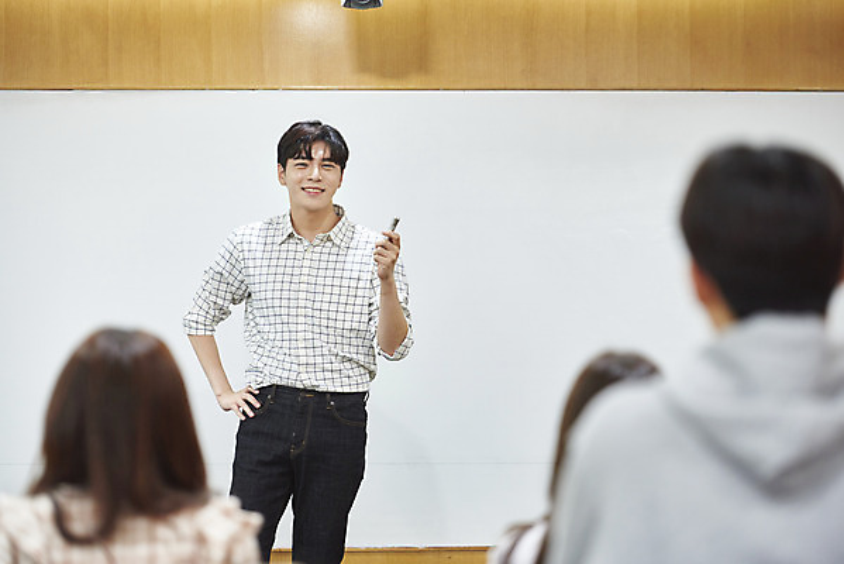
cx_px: 422
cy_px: 282
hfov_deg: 16.4
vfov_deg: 11.0
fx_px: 2932
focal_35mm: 125
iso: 1000
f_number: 2.8
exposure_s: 1/200
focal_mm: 125
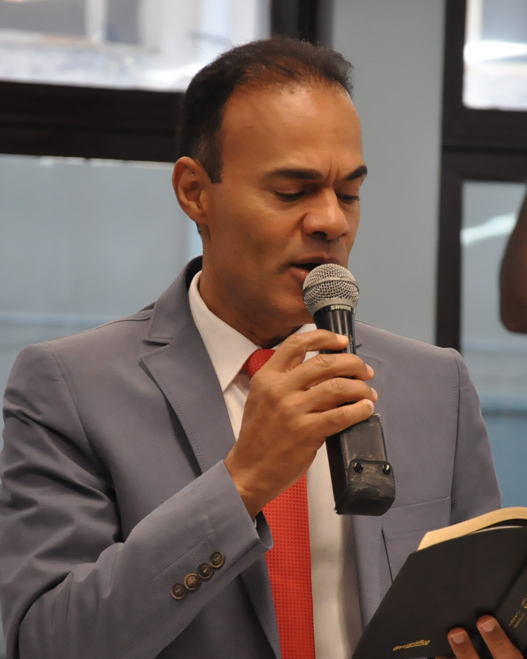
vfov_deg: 8.7
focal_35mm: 223
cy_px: 330
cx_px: 287
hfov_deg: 6.9
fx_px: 4342
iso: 2000
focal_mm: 105
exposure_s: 1/160
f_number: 5.6
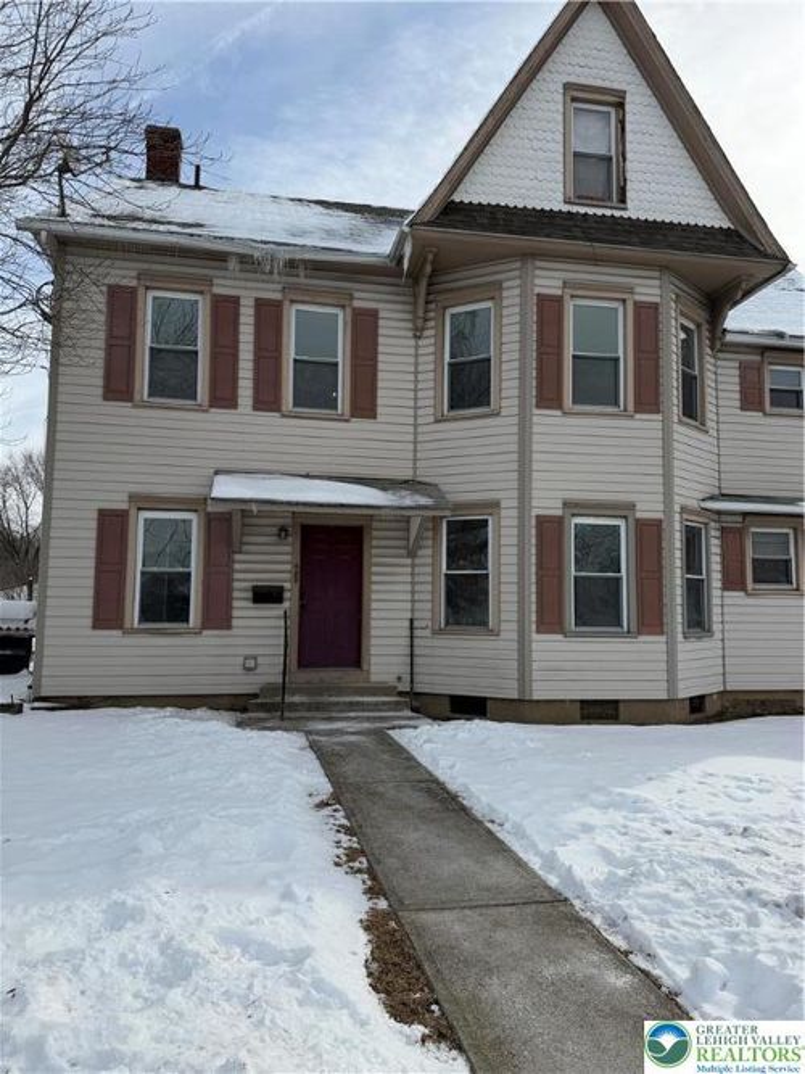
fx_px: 744
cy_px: 537
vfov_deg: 71.6
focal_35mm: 24
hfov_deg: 56.8
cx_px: 402
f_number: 1.78
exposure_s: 1/6173
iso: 80
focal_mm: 6.76
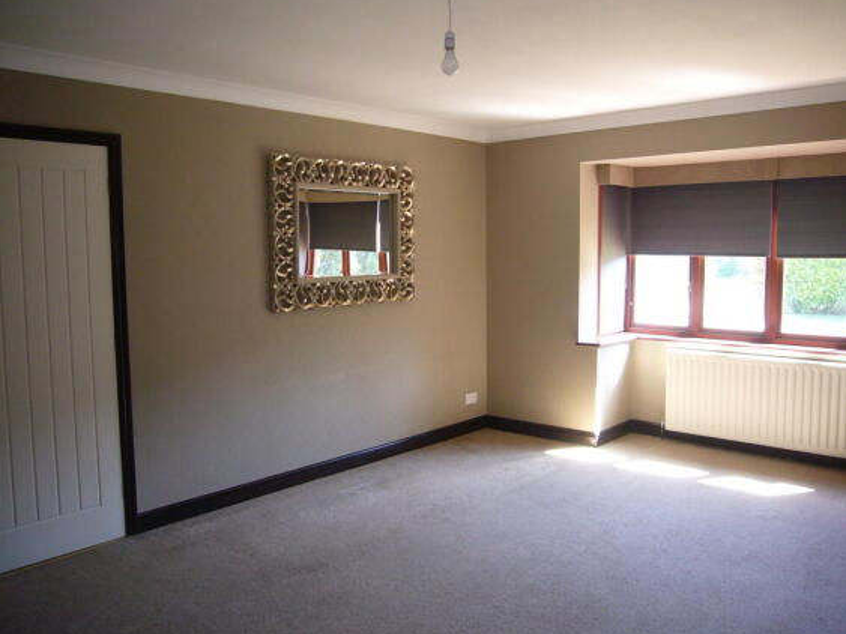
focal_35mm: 29
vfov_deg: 48.2
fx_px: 709
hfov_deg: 61.7
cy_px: 319
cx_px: 414
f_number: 2.8
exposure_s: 1/30
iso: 160
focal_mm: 4.6
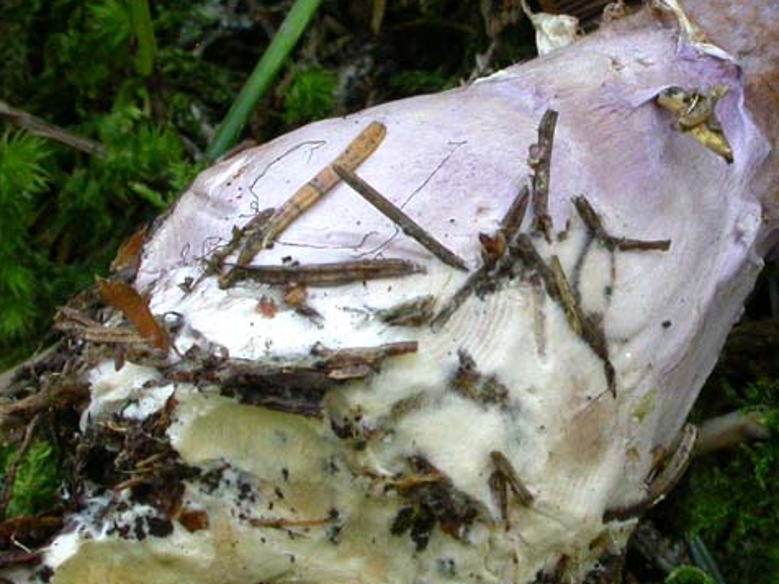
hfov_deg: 11.9
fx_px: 3736
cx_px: 640
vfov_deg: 8.9
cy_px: 110
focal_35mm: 166
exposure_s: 1/8
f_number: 9.7
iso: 200
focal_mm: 19.3
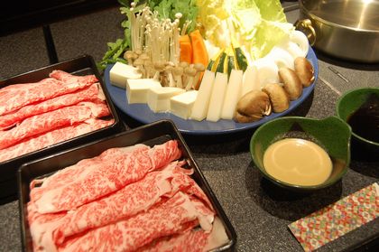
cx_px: 190
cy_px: 126
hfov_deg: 55.2
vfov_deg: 38.3
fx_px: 363
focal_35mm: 34
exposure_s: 1/15
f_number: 3.8
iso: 800
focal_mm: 23
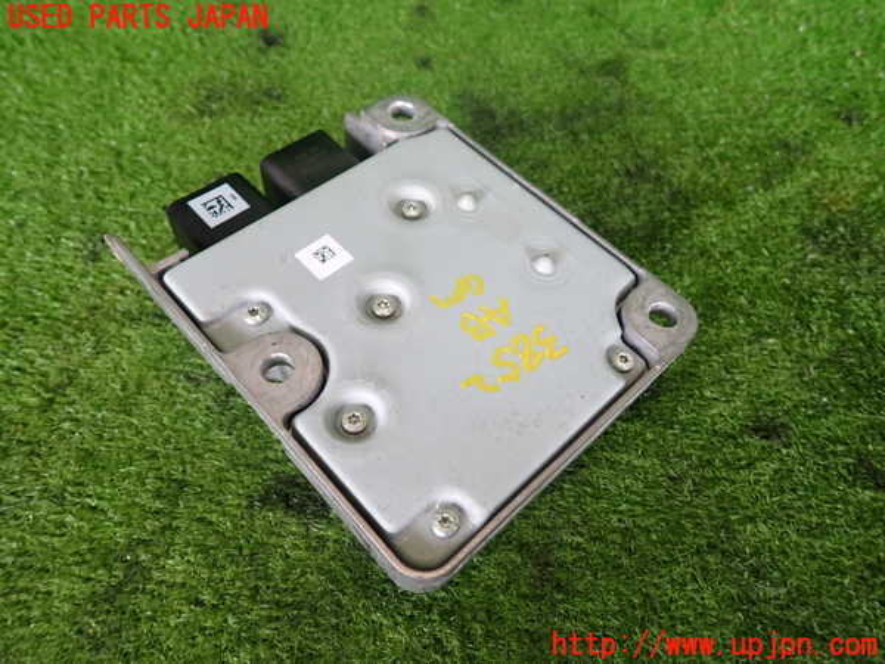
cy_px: 332
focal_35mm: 25
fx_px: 639
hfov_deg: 69.4
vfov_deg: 54.9
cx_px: 442
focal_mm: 4.5
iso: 200
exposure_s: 1/50
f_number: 2
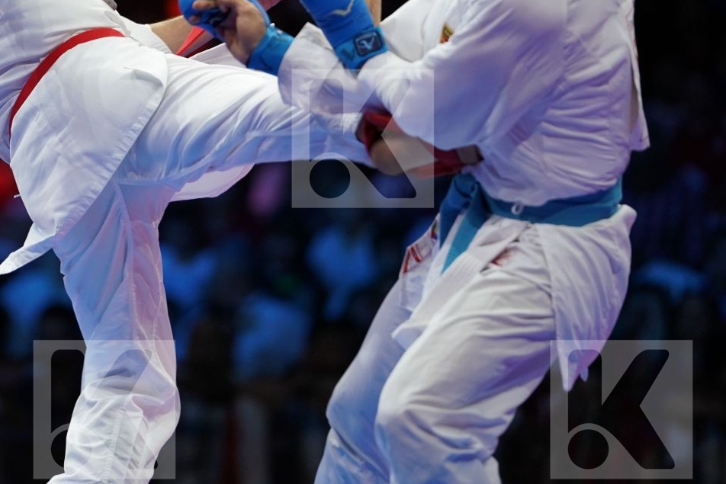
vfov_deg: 3.6
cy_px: 139
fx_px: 7624
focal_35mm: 378
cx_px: 104
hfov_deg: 5.4
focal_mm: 200
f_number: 2.8
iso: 1250
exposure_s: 1/1000
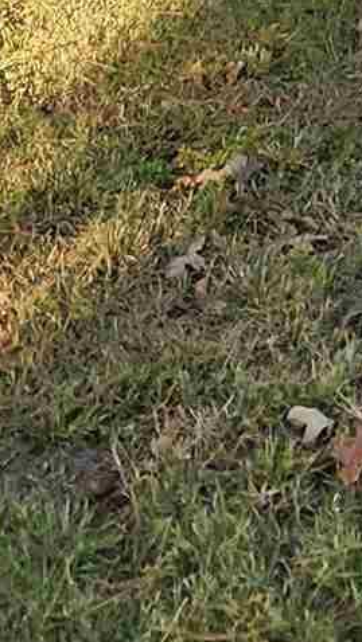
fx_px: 1552
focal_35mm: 91
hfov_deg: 12.8
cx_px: 484
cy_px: -411
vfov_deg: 19.3
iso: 40
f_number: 2.2
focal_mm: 1.74
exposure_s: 1/331
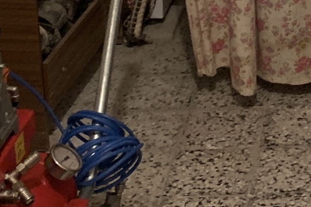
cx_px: 401
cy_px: -128
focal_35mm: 125
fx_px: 1079
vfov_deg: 10.5
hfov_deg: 15.6
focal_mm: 4.25
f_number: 1.8
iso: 500
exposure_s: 1/25
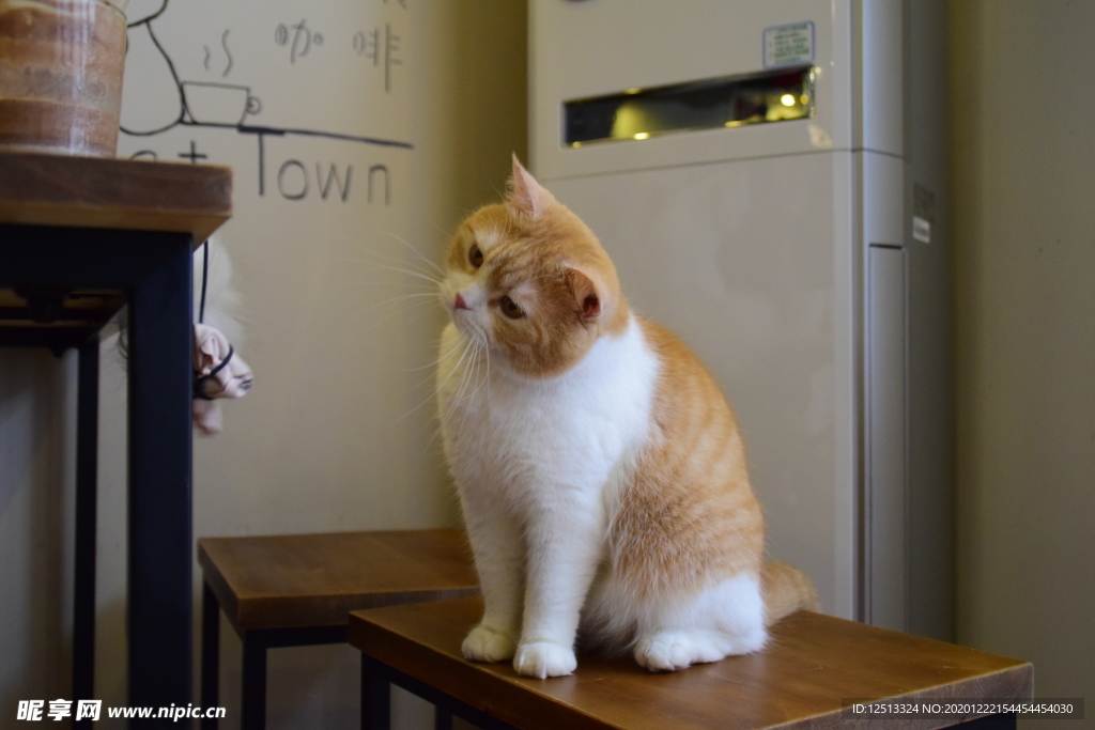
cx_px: 548
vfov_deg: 35.5
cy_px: 365
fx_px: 1141
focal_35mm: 38
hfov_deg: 51.3
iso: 2200
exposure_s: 1/60
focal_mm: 25
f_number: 3.8
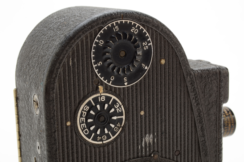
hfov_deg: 26.0
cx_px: 122
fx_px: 528
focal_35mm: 78
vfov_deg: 17.4
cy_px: 81
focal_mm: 52
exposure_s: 1/160
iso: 100
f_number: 18
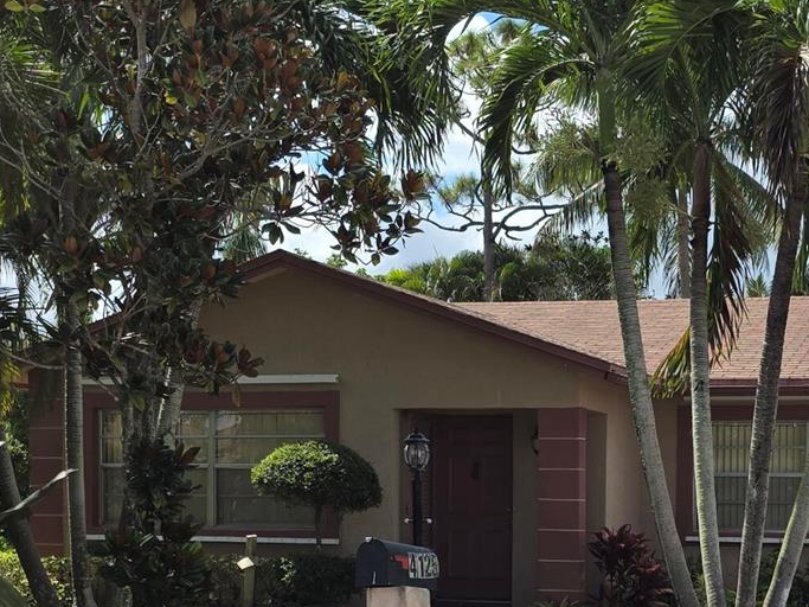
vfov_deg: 20.7
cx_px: 712
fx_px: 1612
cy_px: 581
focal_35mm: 69
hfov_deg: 27.3
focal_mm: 6.3
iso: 12
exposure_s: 1/883
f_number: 1.7
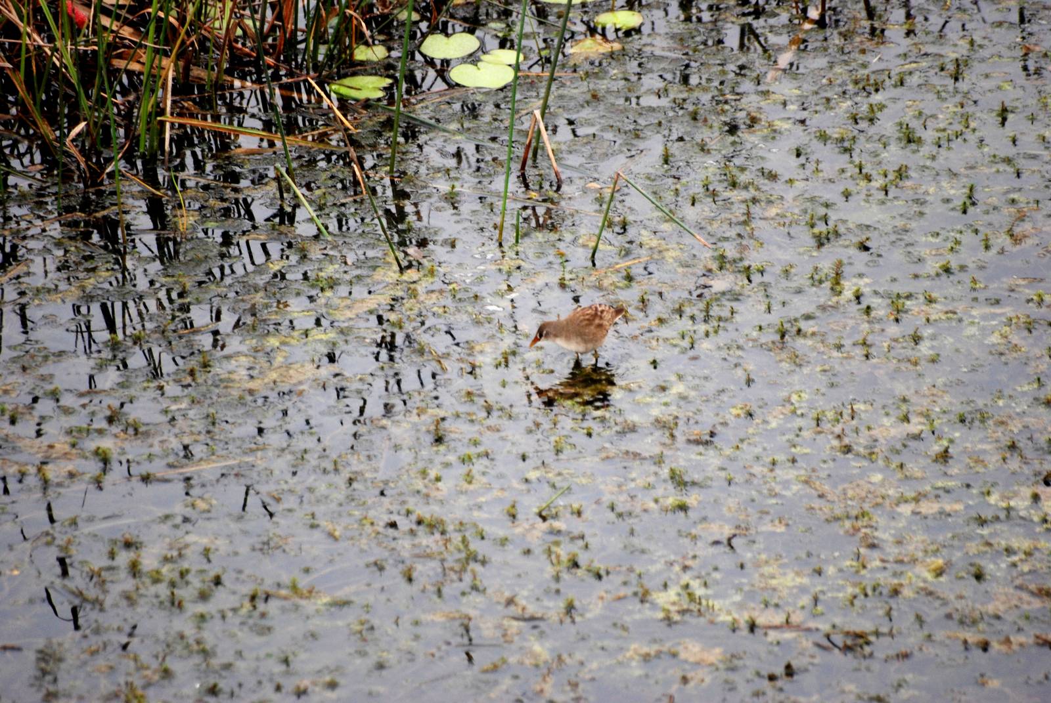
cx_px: 526
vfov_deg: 3.1
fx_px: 13153
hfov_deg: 4.6
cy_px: 352
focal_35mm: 450
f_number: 5.6
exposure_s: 1/125
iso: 400
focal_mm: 300
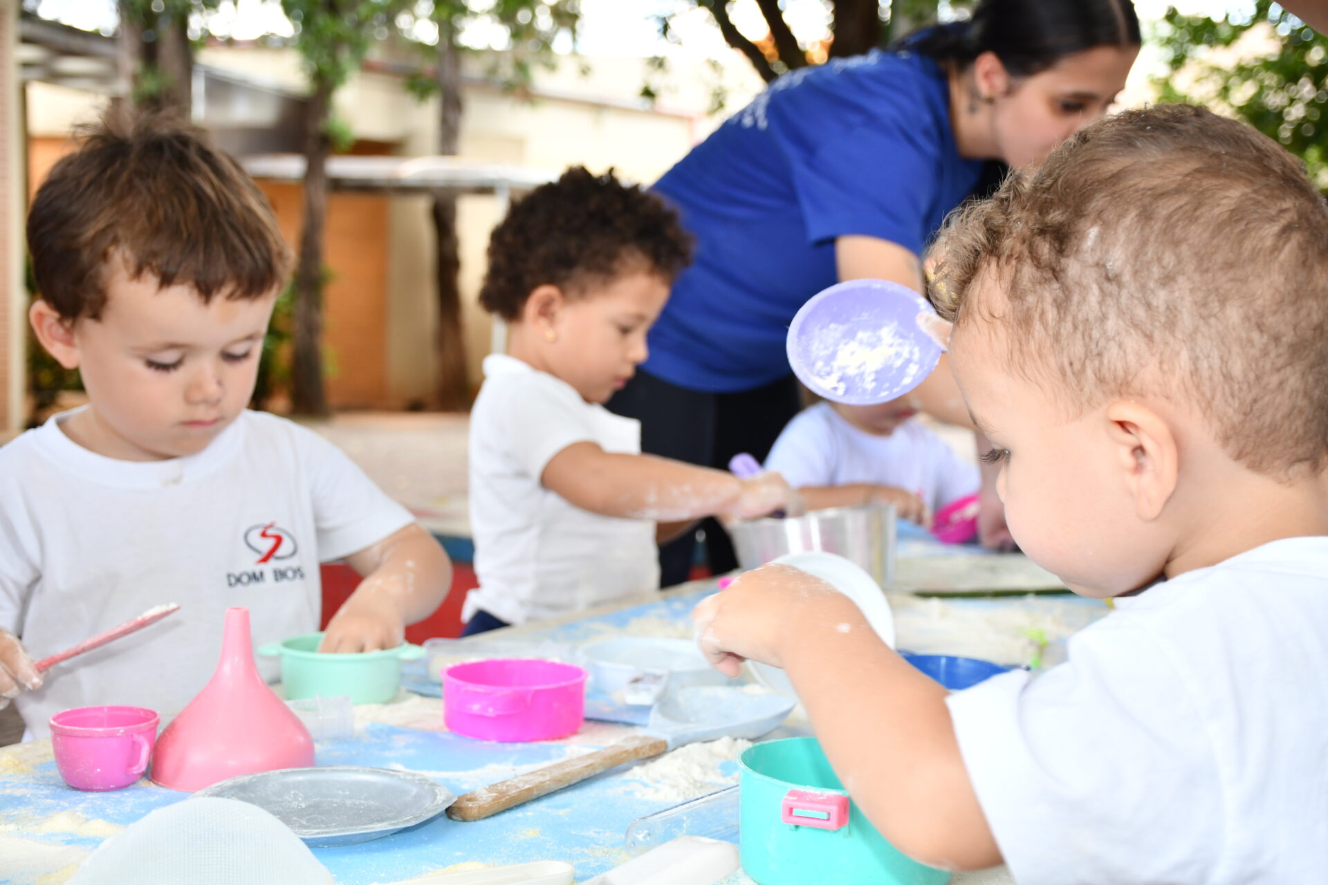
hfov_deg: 41.1
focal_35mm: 48
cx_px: 664
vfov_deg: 28.1
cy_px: 442
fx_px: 1771
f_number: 4
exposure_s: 1/100
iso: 400
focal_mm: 32
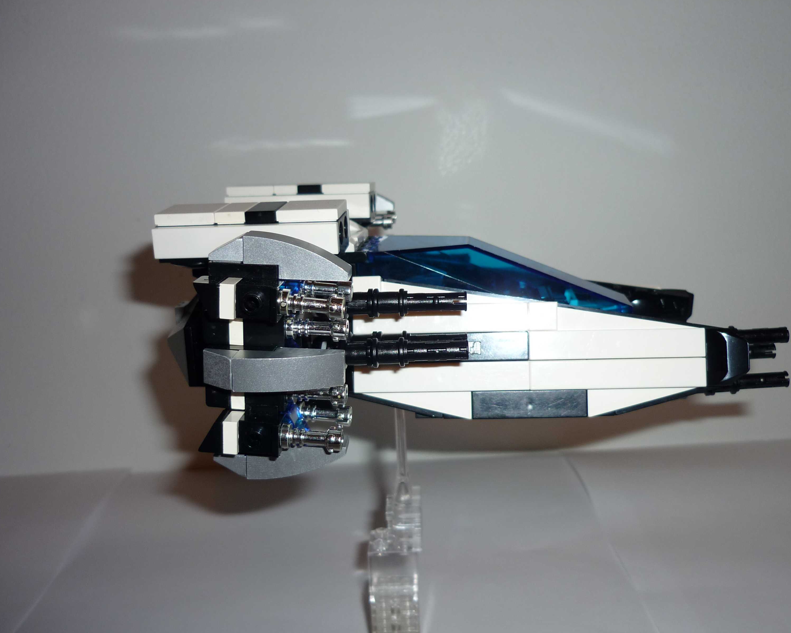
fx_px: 819
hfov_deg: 51.5
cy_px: 315
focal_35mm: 35
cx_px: 422
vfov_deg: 42.2
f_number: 2.8
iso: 100
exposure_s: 1/30
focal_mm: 5.5
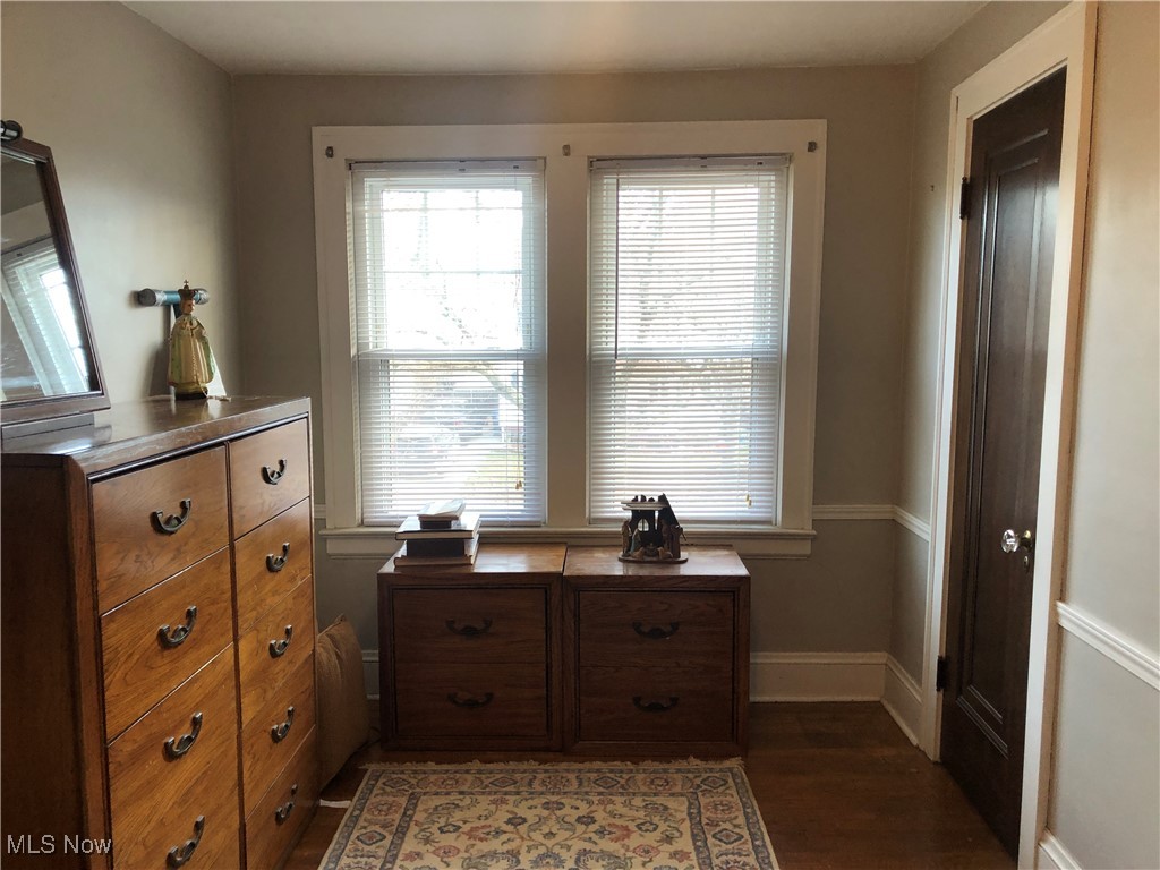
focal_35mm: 28
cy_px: 435
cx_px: 580
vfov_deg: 49.7
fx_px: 938
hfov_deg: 63.4
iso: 32
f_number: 1.8
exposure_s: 1/30
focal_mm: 3.99
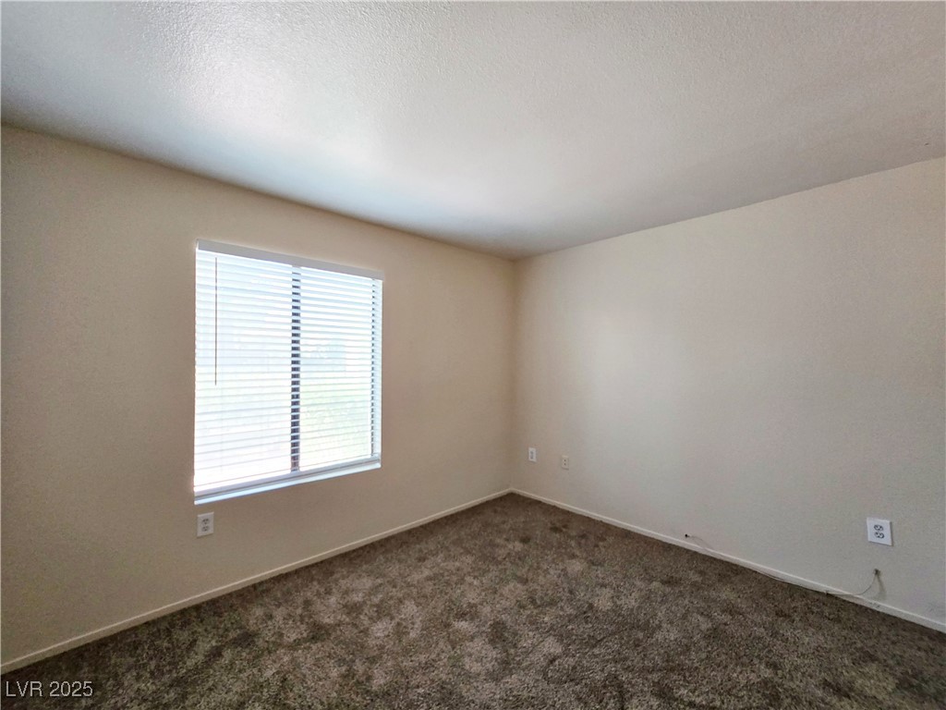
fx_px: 355
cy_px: 355
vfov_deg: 89.9
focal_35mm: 13
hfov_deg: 106.2
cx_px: 473
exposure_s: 1/60
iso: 200
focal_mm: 2.2
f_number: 2.2
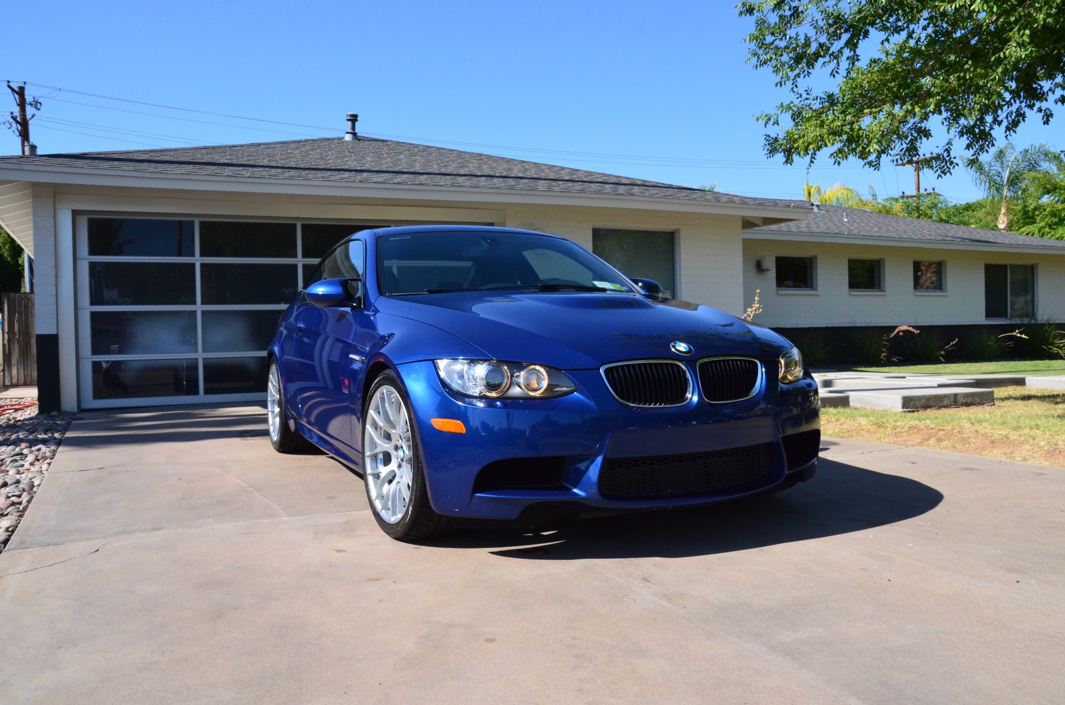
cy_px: 352
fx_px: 797
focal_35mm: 27
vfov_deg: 47.7
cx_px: 532
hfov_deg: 67.5
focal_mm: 18
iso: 1250
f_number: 13
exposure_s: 1/1000
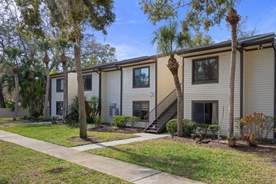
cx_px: 185
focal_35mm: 27
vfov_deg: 47.8
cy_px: 106
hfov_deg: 65.5
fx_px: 207
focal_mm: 20
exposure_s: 1/100
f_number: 8
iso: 320
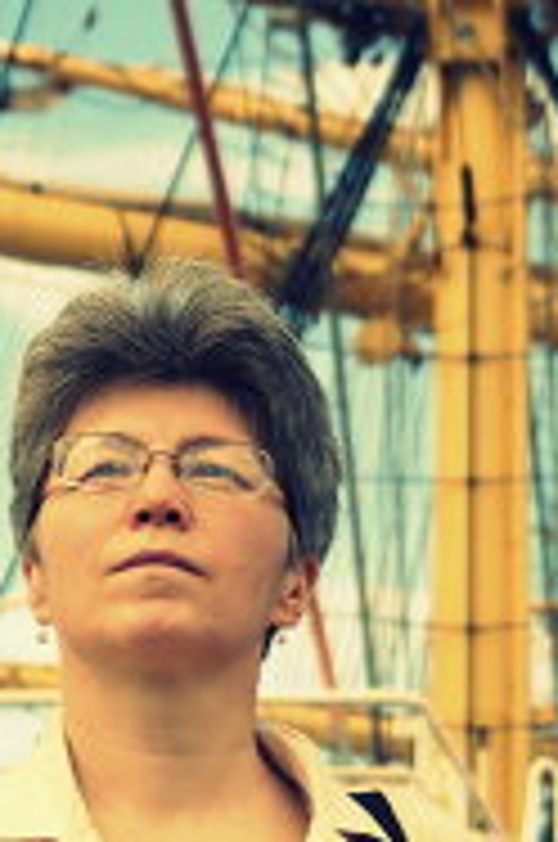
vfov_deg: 12.0
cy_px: 518
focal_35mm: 171
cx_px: 398
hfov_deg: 8.0
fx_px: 3990
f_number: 6.3
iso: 100
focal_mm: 55
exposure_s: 1/400
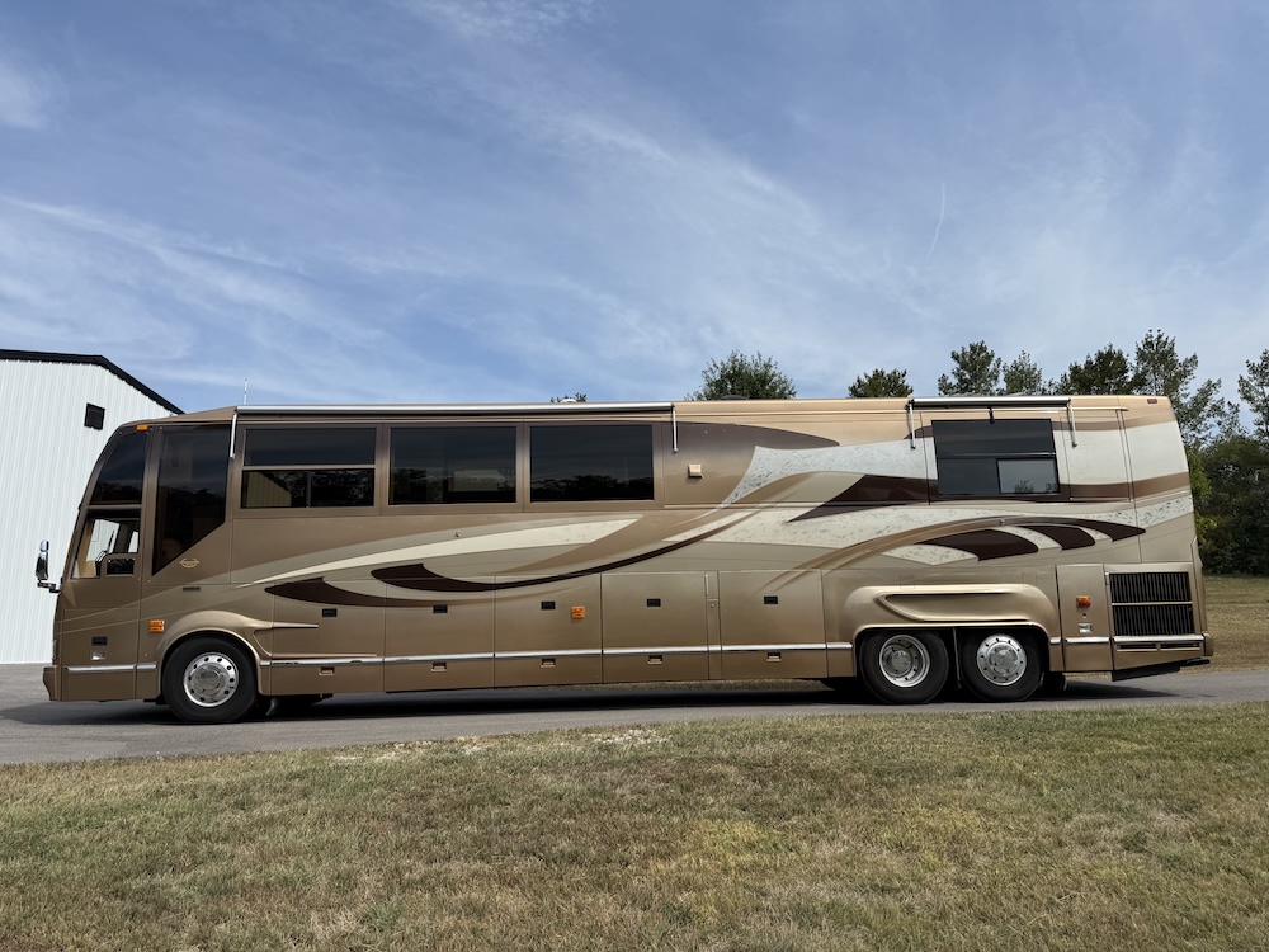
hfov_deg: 71.6
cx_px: 634
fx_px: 880
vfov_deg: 56.8
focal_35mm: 24
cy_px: 476
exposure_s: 1/5319
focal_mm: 6.76
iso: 80
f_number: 1.78
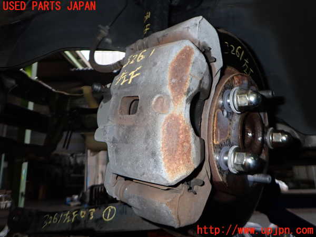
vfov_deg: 54.9
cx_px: 158
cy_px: 118
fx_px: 228
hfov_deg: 69.4
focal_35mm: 25
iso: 250
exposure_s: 1/30
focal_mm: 4.5
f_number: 5.6
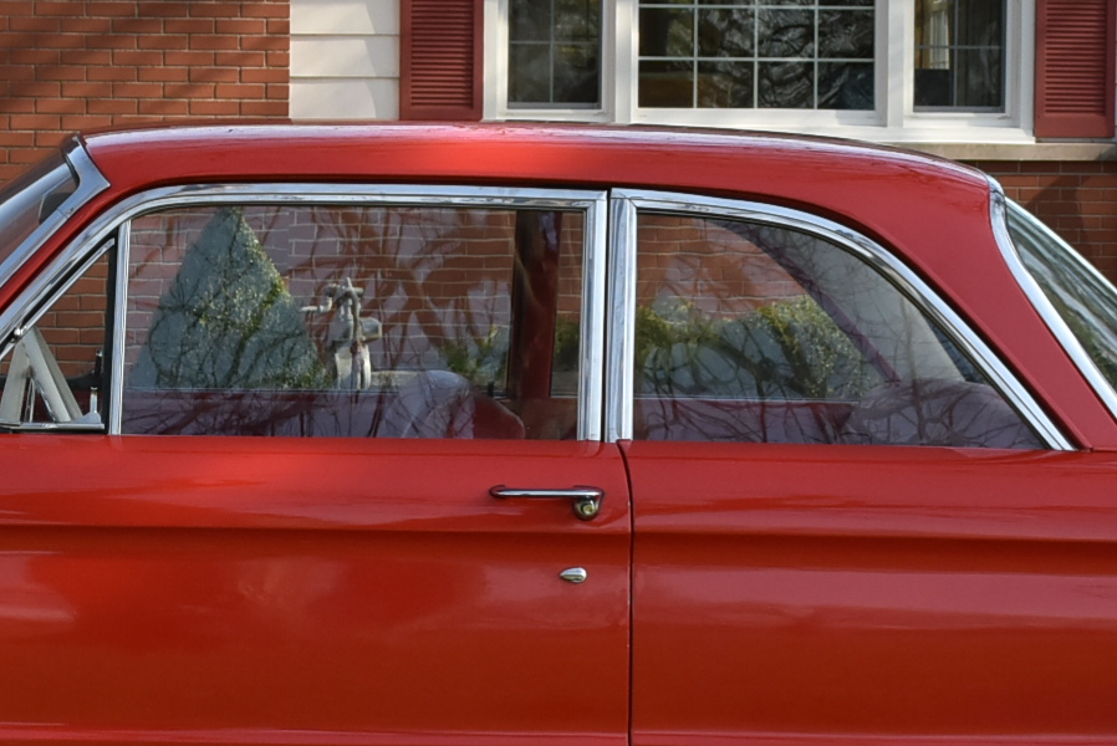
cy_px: 450
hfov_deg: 12.8
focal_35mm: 160
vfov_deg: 8.6
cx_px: 198
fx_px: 4967
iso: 560
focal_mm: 32
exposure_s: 1/500
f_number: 8
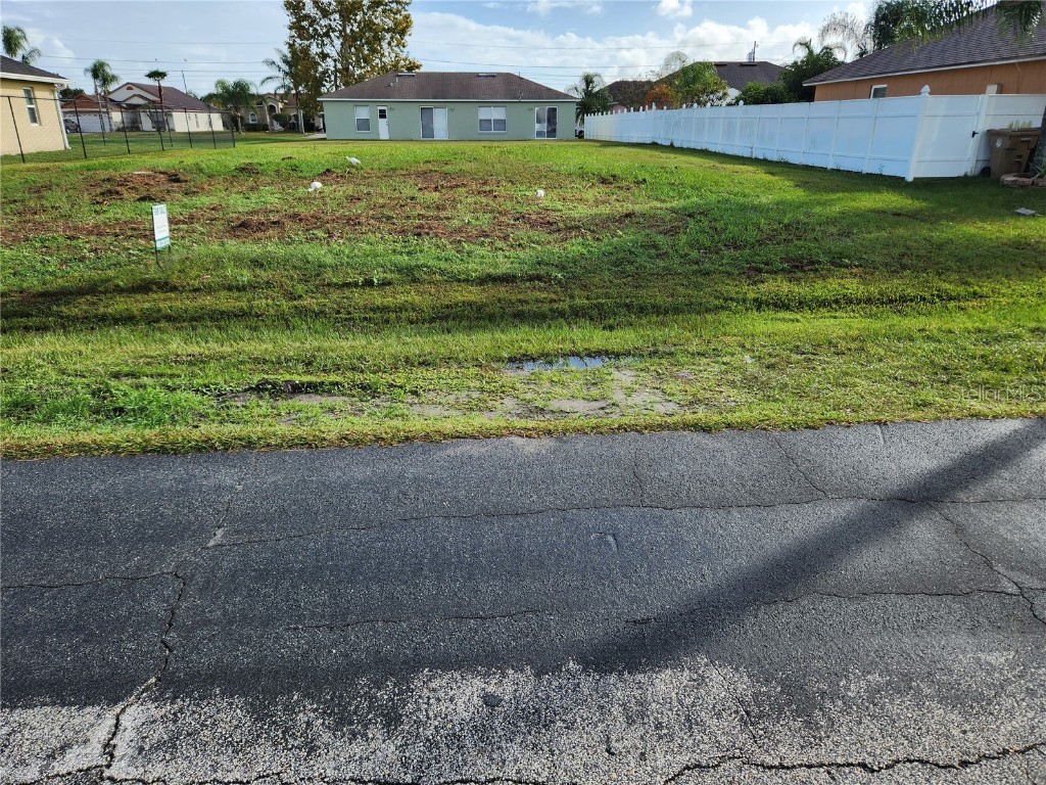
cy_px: 392
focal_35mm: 23
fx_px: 695
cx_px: 523
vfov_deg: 58.9
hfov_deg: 73.9
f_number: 1.8
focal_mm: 5.4
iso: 20
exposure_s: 1/857
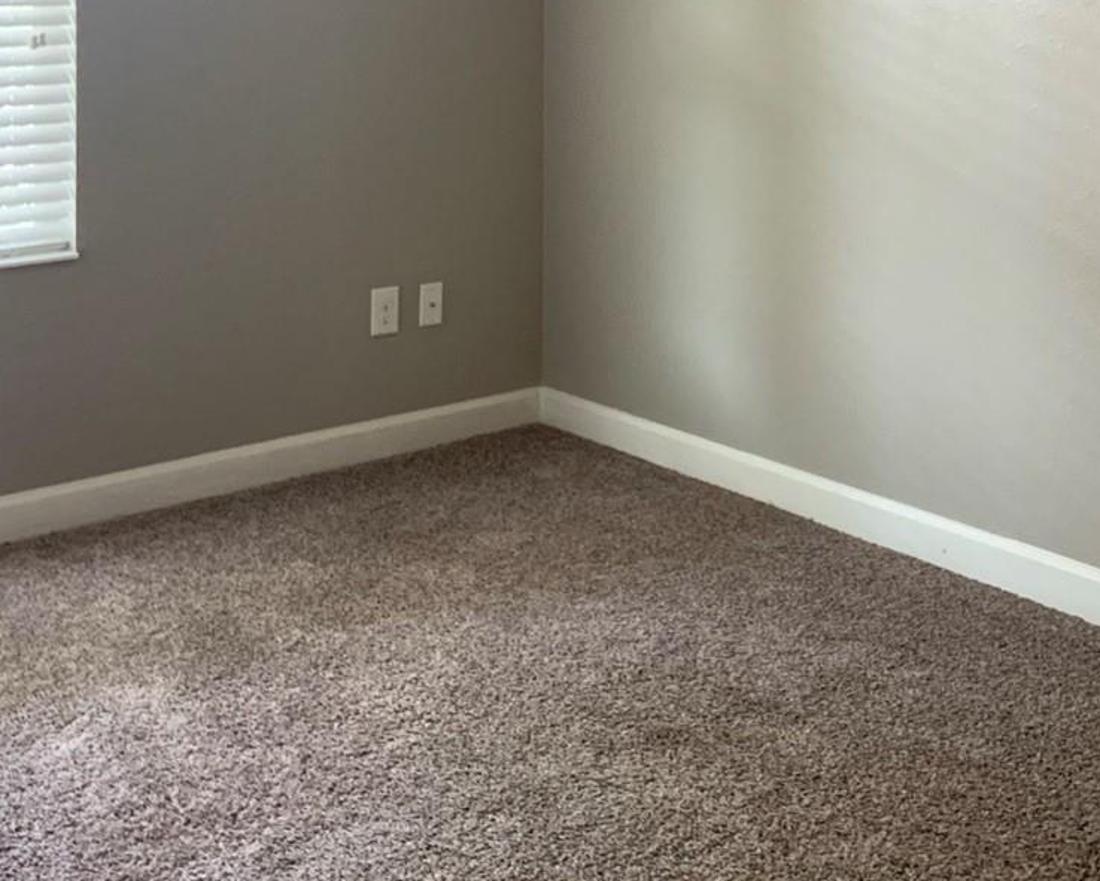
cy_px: -3
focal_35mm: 55
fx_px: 1791
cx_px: 775
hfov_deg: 33.7
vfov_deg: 26.2
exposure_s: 1/40
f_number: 1.8
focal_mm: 4.25
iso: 250
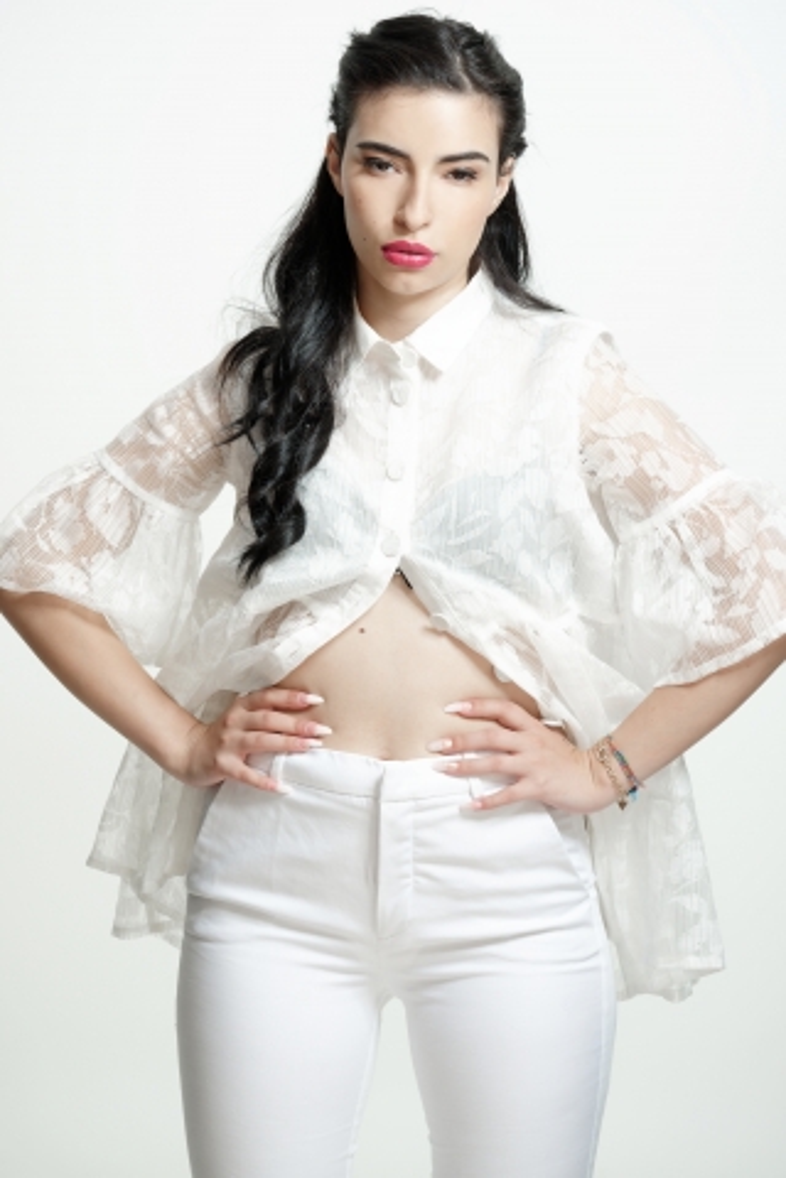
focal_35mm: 85
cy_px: 589
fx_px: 2784
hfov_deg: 16.1
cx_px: 393
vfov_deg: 23.9
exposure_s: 1/125
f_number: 8
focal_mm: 85
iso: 100
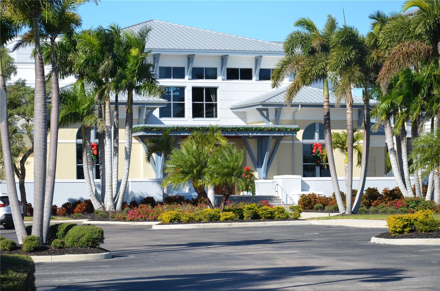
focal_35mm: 120
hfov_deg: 17.1
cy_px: 146
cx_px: 220
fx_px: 1463
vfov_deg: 11.4
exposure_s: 1/250
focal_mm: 80
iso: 100
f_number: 8
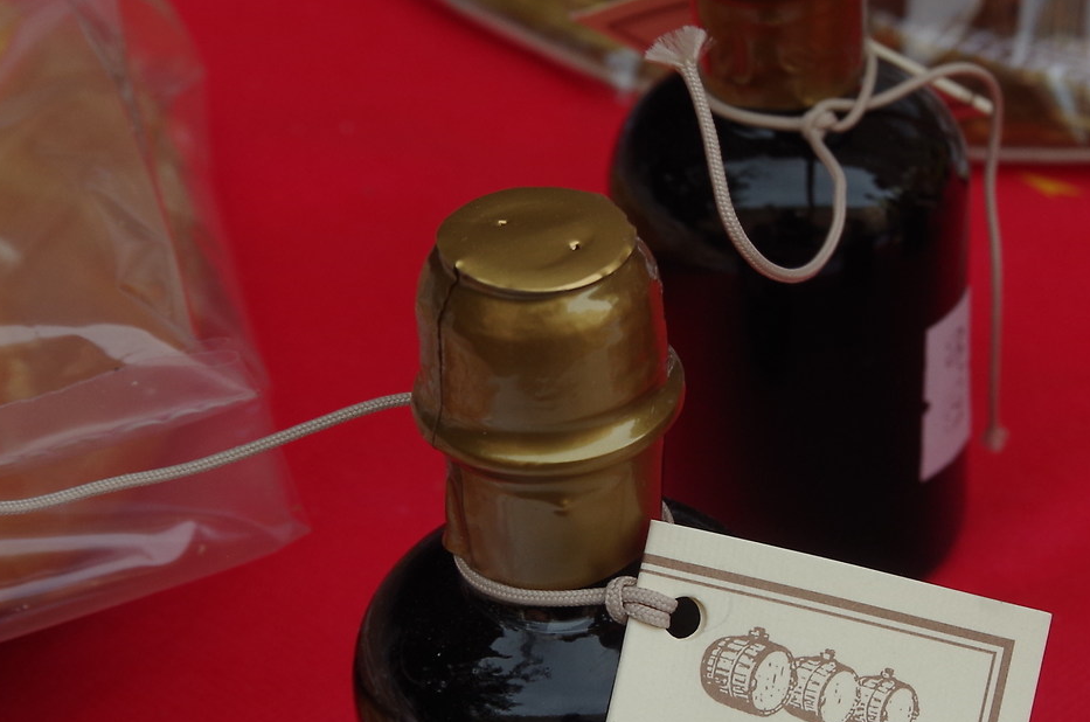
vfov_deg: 12.6
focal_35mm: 108
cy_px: 515
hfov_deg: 18.3
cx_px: 1180
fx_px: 3263
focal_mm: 28
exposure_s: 1/60
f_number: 5.6
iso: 200
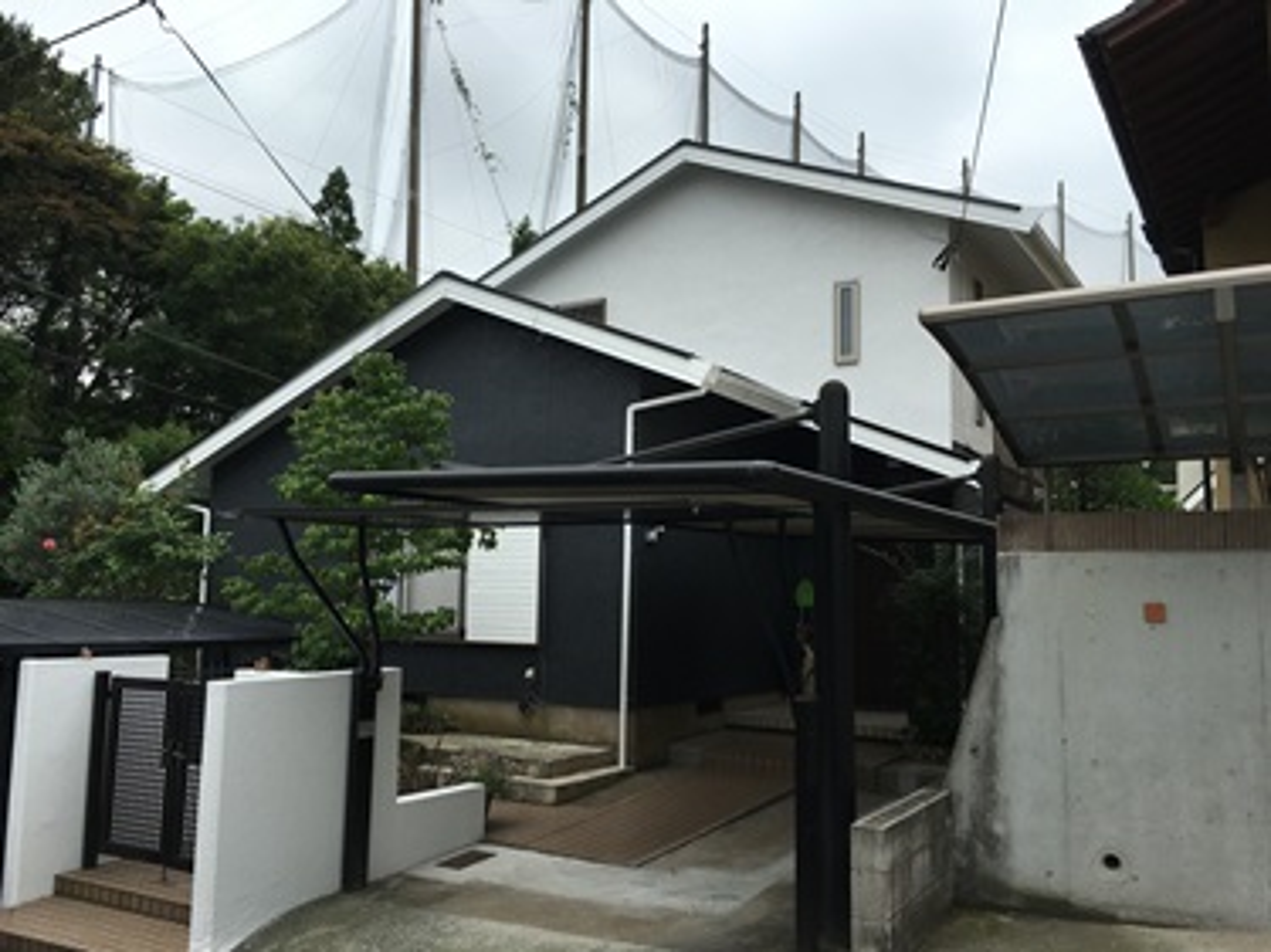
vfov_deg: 48.2
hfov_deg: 61.7
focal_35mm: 29
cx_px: 636
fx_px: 1064
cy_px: 476
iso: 25
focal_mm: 4.15
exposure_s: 1/874
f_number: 2.2
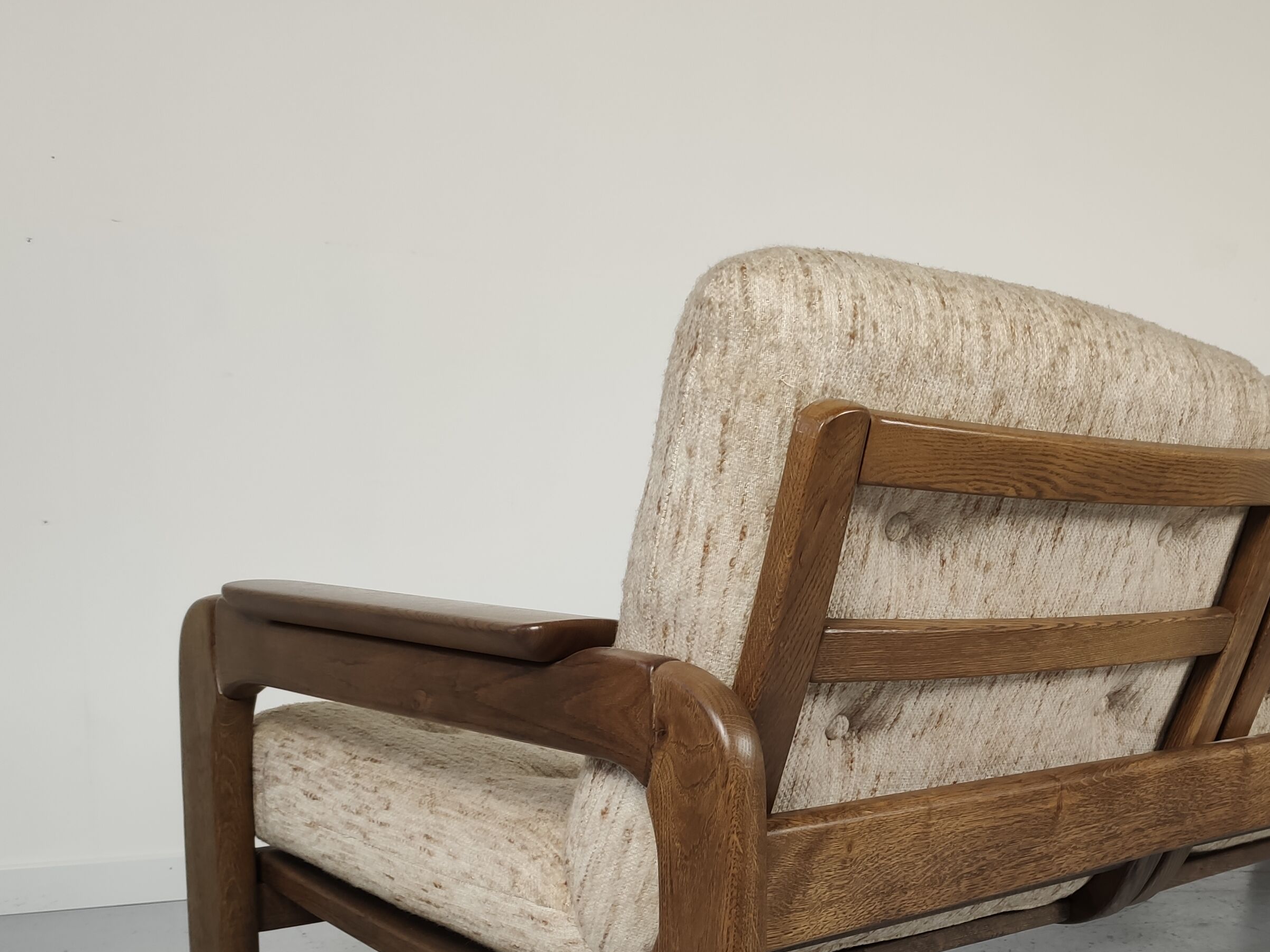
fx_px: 1651
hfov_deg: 40.8
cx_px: 965
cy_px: 784
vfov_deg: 31.2
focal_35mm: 45
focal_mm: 4.75
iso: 167
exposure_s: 1/100
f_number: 1.75
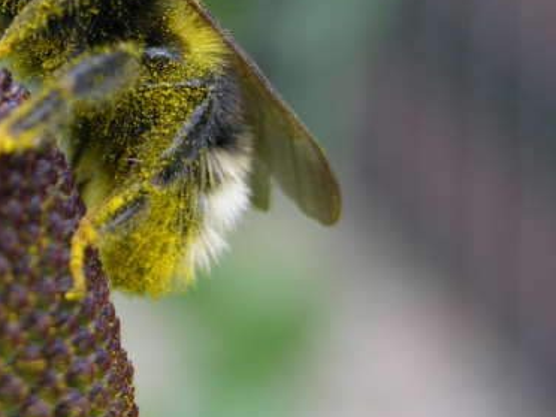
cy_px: 46
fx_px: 2554
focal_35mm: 159
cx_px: 91
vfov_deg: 9.3
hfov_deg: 12.4
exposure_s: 1/41.5
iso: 50
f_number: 3.3
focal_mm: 18.8
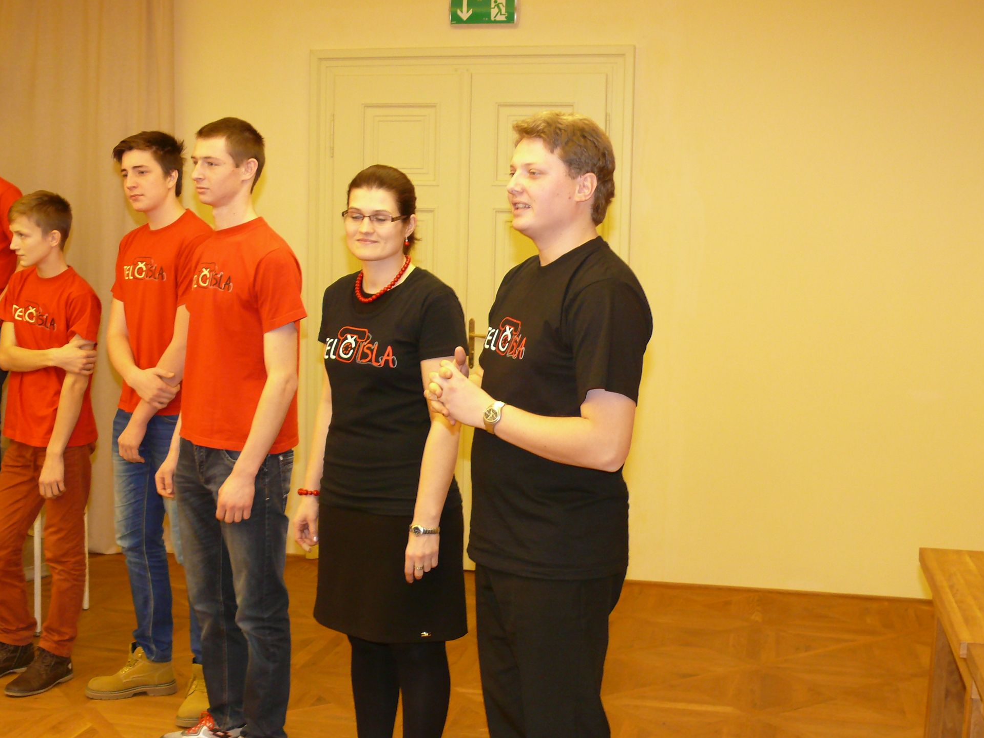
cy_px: 369
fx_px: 1336
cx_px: 468
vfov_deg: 30.9
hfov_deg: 40.4
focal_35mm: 47
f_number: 2.8
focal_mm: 8.5
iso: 200
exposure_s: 1/30
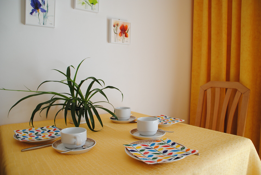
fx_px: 196
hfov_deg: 67.3
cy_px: 88
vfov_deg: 48.0
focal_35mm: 27
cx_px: 130
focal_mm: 18
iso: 200
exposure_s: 1/80
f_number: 4.5
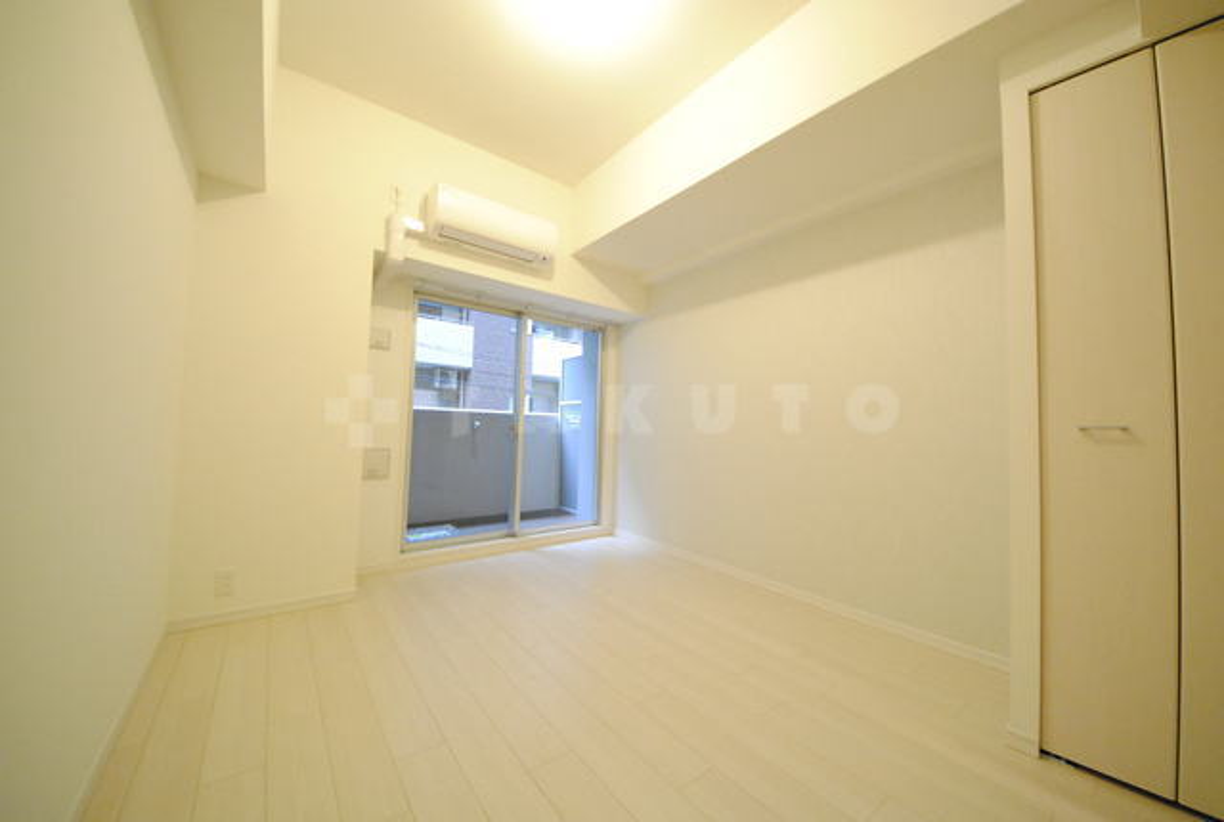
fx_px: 409
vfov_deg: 90.3
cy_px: 411
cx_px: 612
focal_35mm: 12
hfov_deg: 112.5
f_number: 4.5
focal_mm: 8
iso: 1600
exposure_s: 1/13
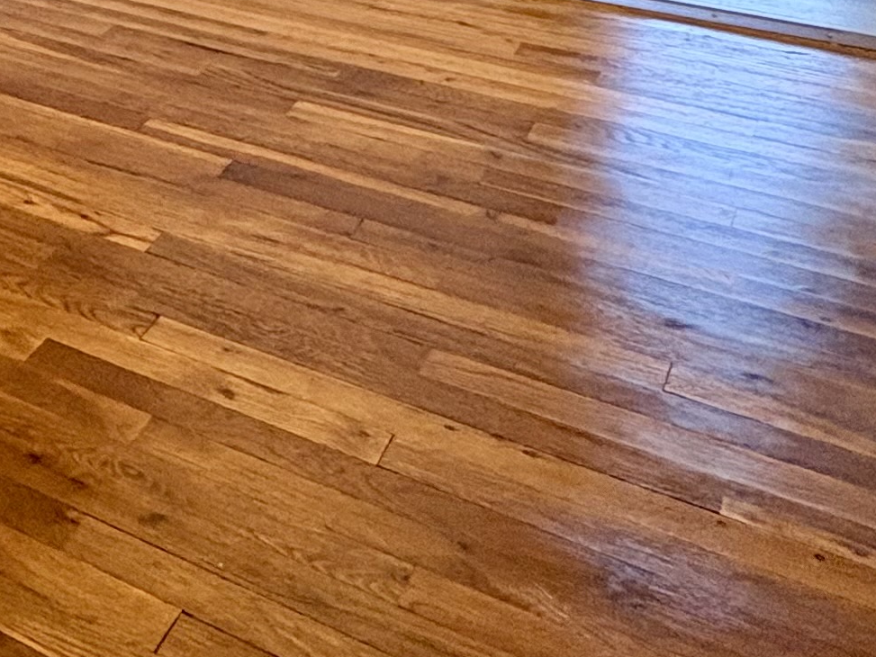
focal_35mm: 58
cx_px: -265
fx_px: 1468
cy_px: -215
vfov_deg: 22.4
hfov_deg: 27.6
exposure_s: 1/60
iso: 200
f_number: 2.2
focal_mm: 2.22
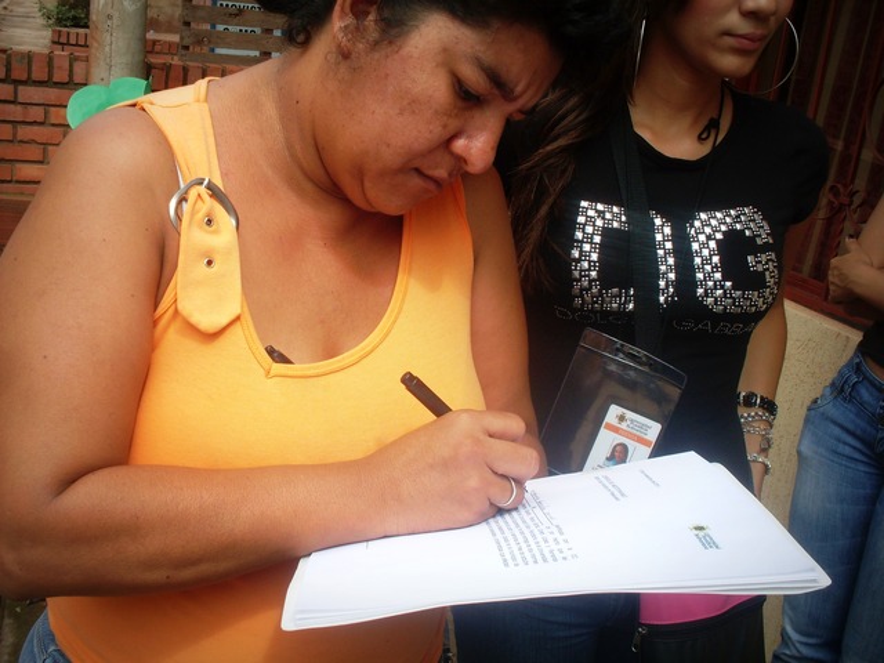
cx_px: 442
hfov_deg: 49.0
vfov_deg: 37.7
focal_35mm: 38
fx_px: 970
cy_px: 332
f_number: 8.4
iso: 80
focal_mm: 6.3
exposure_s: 1/125
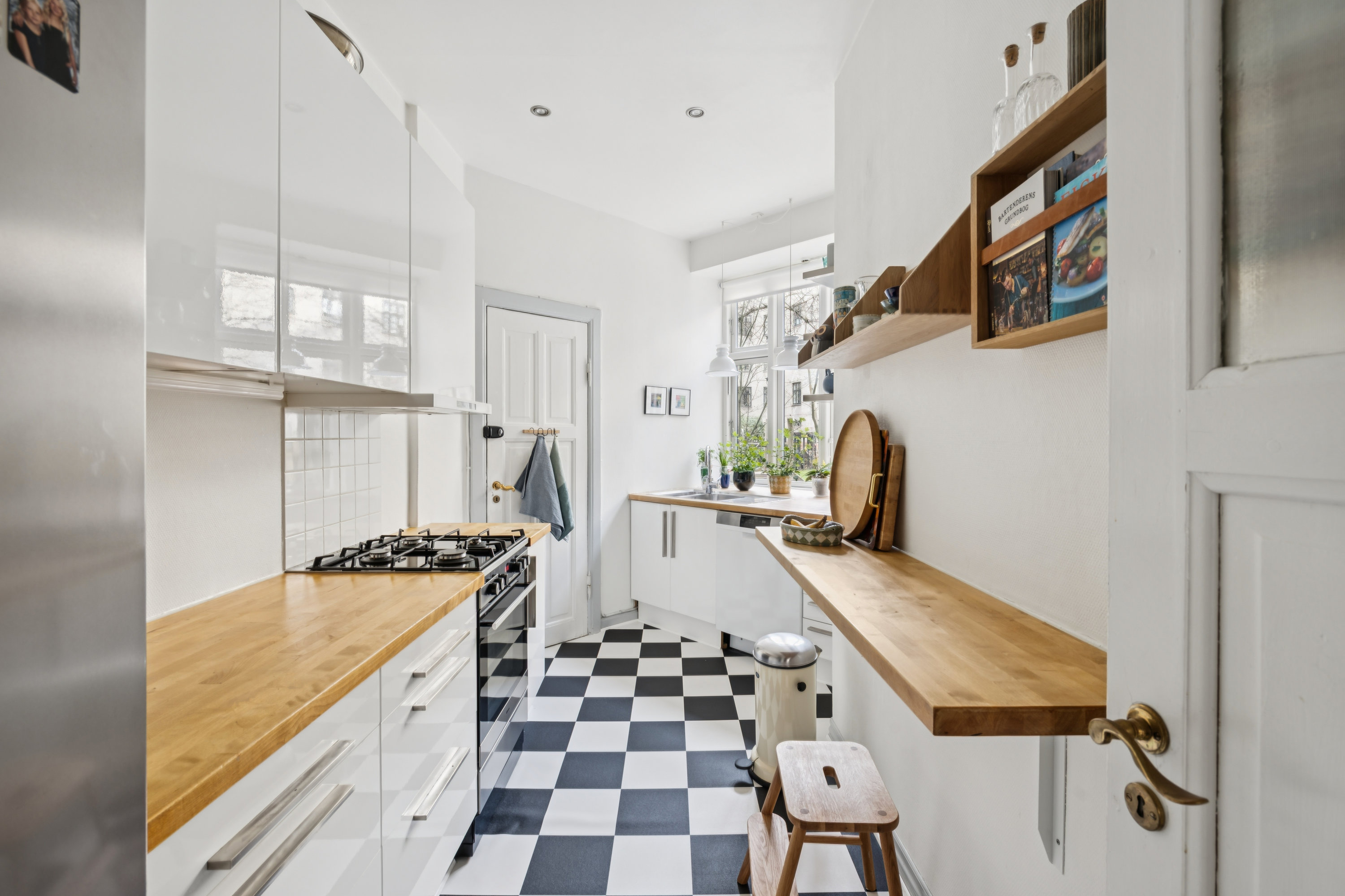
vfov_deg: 73.7
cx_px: 672
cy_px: 448
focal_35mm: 16
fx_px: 598
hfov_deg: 96.7
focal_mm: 16
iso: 160
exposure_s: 1/2
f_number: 8
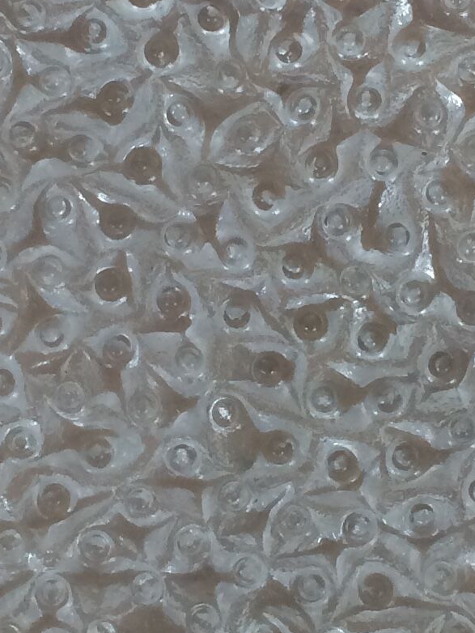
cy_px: 266
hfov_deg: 12.2
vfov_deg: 16.3
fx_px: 2213
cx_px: 350
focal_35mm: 121
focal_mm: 4.15
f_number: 2.2
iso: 32
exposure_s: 1/33
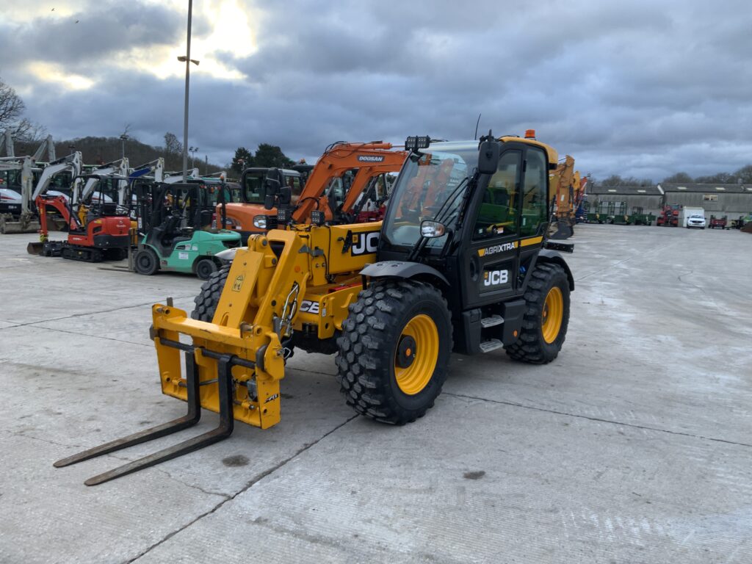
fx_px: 630
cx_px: 376
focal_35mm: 29
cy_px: 282
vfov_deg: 48.2
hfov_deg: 61.7
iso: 20
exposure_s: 1/122
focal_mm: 3
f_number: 1.8
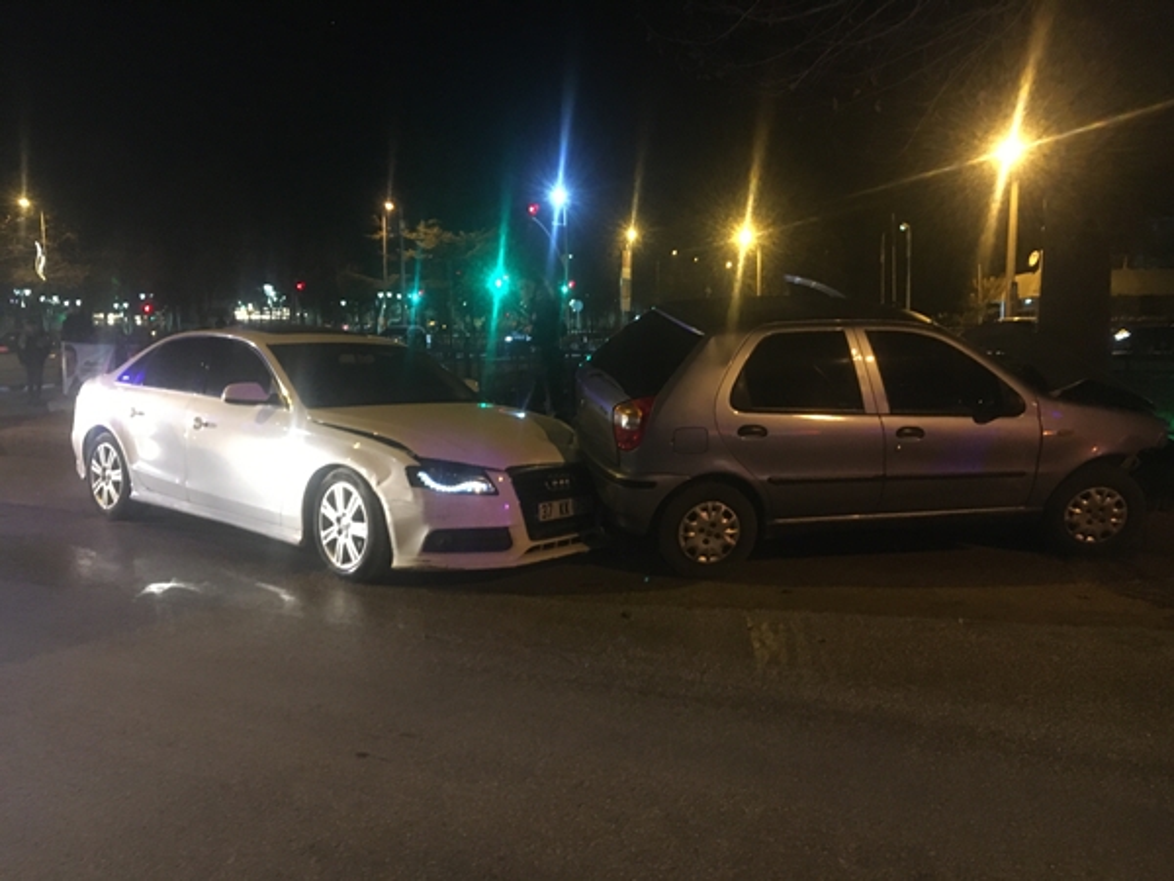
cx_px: 587
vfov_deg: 48.2
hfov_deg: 61.7
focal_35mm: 29
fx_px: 984
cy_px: 440
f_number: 2.2
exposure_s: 1/17
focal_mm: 4.15
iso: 250
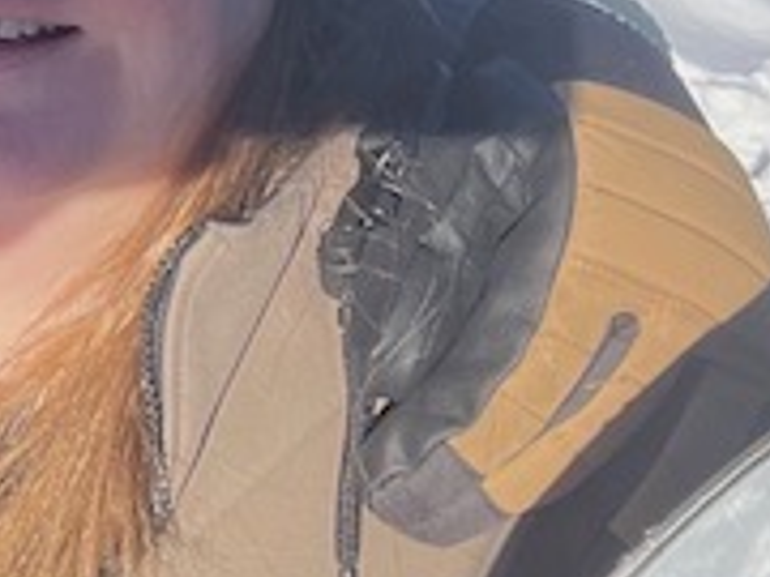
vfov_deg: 14.1
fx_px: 2135
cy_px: -378
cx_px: -385
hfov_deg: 18.2
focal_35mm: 96
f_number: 2.2
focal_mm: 2.71
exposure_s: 1/772
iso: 25
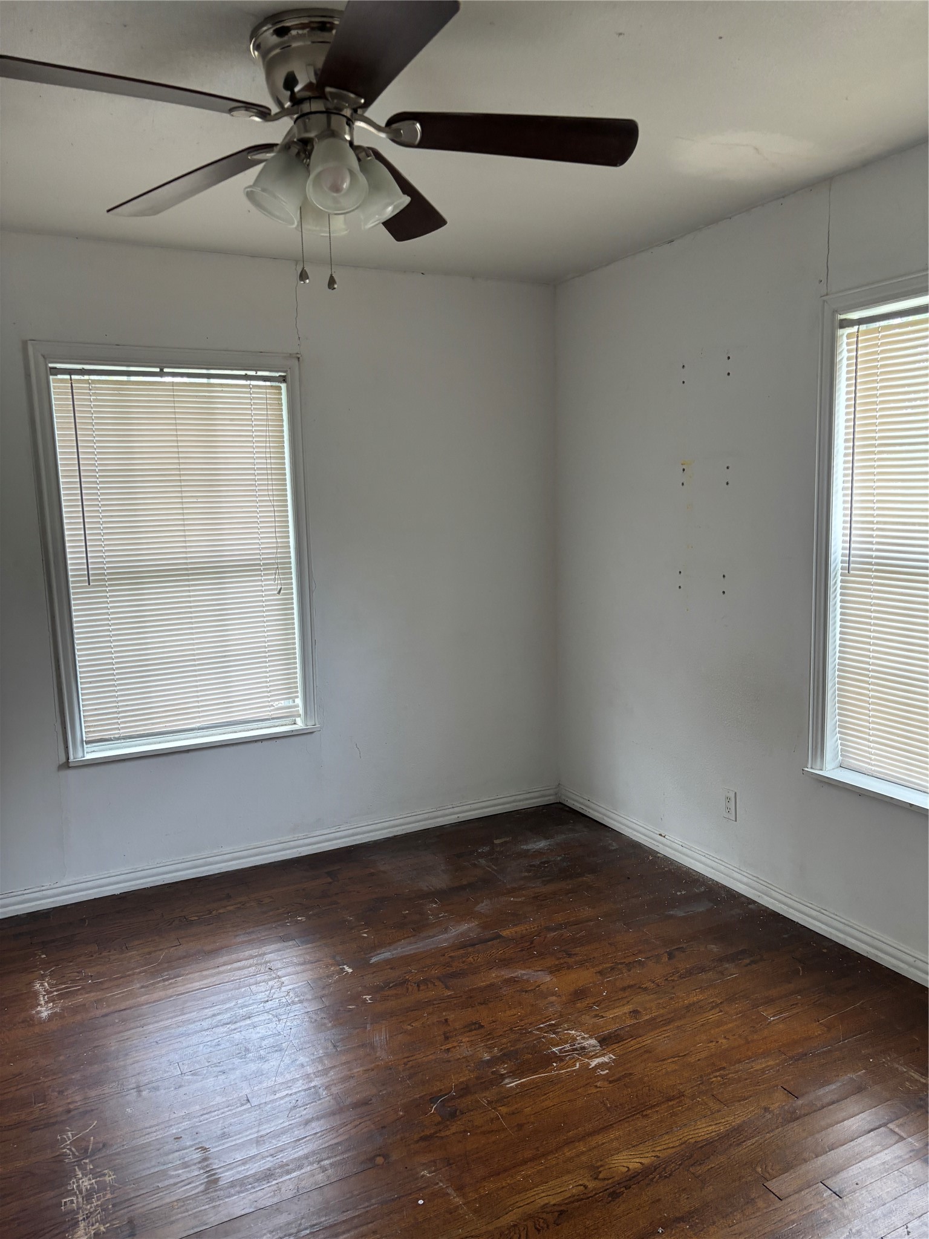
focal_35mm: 26
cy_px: 620
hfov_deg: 53.1
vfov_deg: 67.3
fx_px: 930
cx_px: 464
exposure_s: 1/76
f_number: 1.6
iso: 125
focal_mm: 5.96
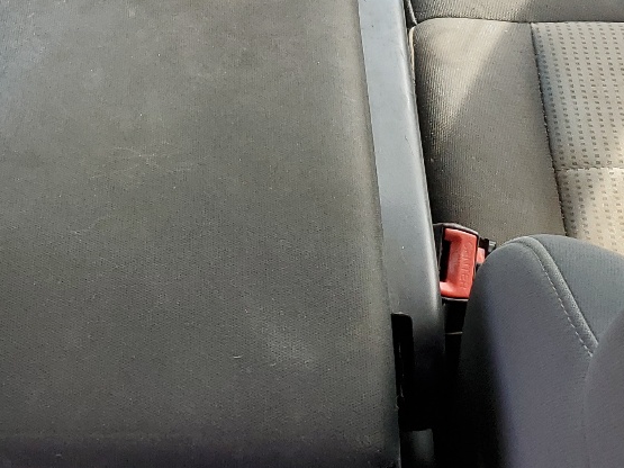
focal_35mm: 75
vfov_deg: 18.0
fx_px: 1352
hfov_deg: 25.8
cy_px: -178
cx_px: 196
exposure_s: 1/200
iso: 50
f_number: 1.5
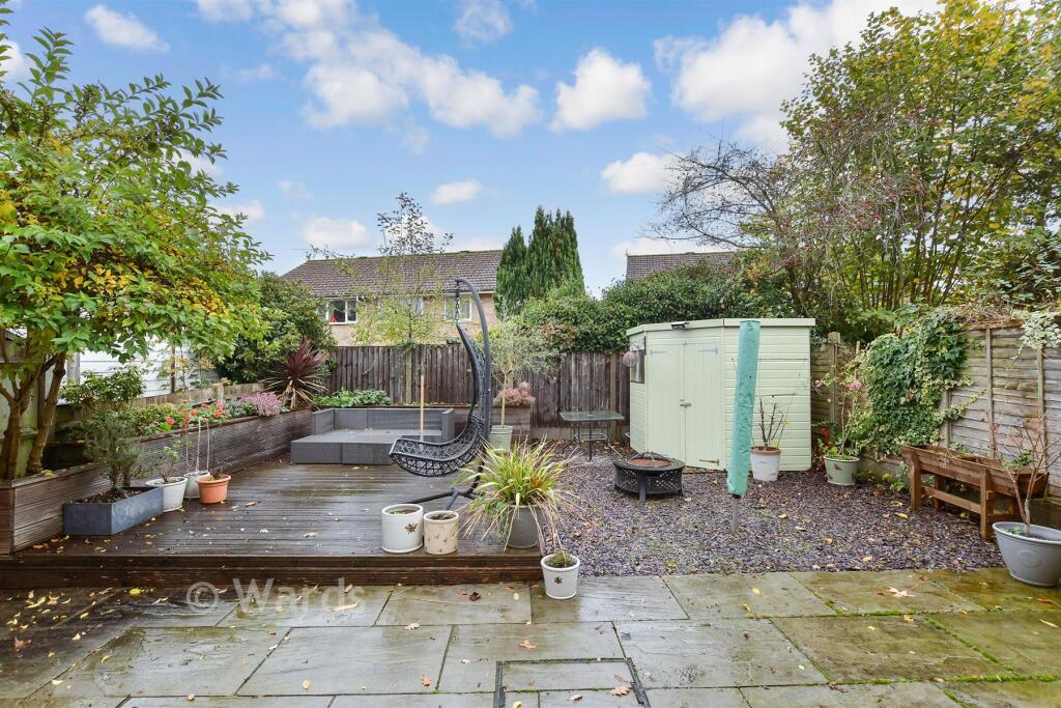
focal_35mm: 15
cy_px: 354
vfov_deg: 77.3
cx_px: 530
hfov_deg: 100.4
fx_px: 442
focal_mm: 10
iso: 320
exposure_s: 1/200
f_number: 8
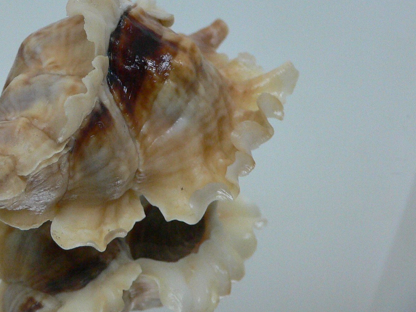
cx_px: 104
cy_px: 107
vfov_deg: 27.4
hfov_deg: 35.4
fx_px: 637
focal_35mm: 53
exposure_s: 1/60
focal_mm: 4.6
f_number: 2.8
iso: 200
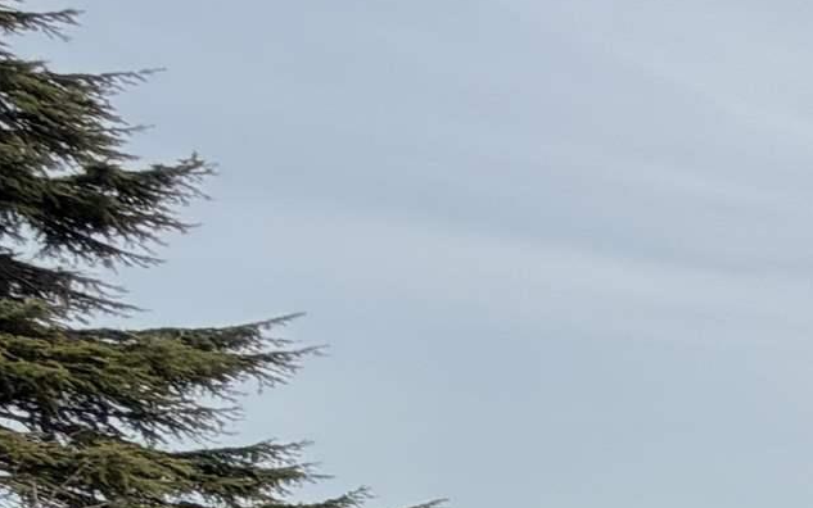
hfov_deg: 15.1
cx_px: 1969
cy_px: 956
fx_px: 1596
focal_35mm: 72
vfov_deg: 15.3
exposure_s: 1/554
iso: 40
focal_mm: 2.22
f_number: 2.2
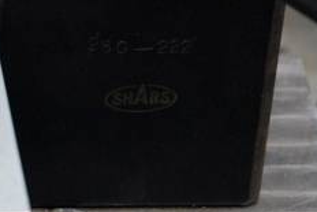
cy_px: -15
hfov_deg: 4.3
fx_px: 4167
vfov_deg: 2.9
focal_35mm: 473
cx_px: -137
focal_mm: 70
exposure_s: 1/125
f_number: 4.5
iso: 1250
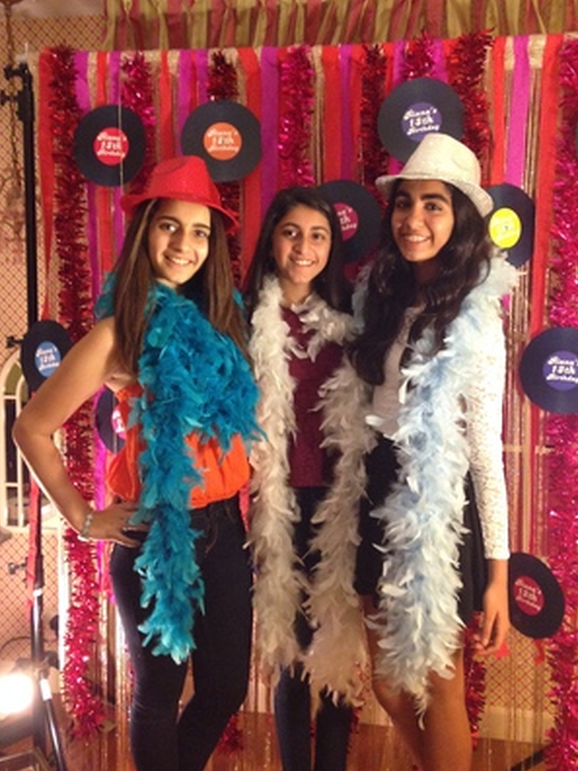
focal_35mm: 40
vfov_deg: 46.8
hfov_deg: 35.9
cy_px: 358
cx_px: 311
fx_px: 891
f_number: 2.4
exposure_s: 1/20
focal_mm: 4.12
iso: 320
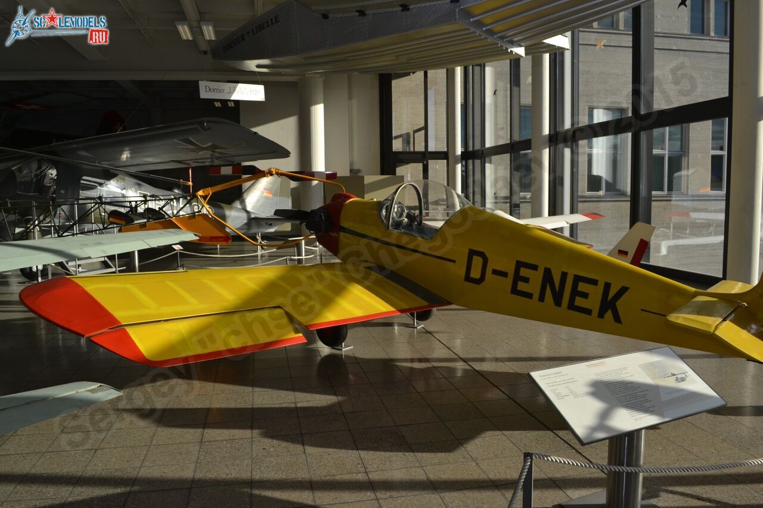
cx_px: 382
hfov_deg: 67.4
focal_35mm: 27
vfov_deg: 47.9
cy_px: 254
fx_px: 572
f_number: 6.3
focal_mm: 18
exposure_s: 1/160
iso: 100
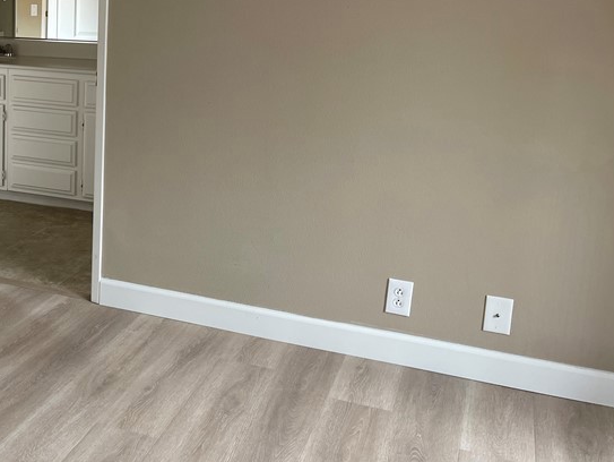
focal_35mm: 49
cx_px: 70
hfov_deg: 36.6
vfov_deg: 29.5
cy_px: 155
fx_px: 870
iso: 125
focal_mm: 5.1
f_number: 1.6
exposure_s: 1/104
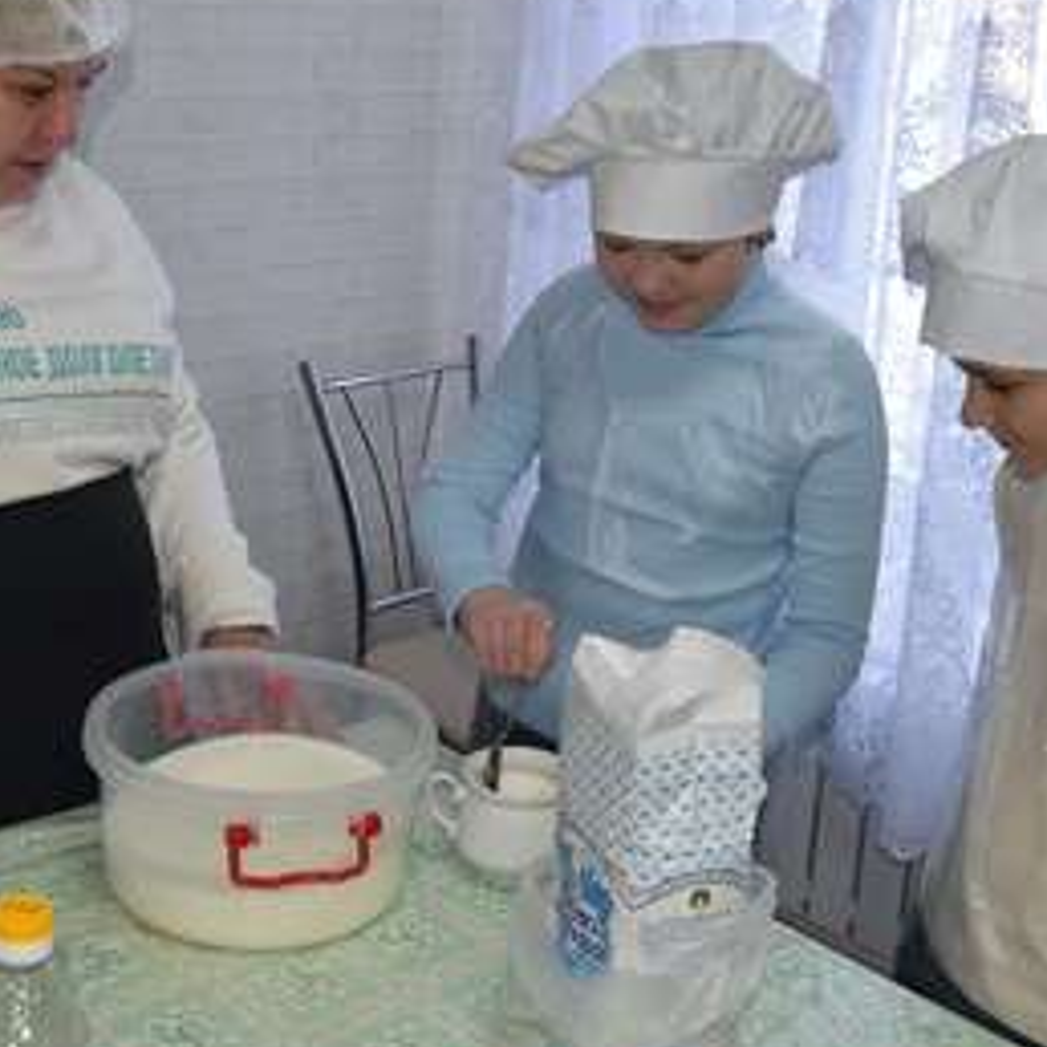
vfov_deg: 34.6
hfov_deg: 34.6
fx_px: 1677
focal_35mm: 49
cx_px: 455
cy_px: 426
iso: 640
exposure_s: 1/125
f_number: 5.6
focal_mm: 18
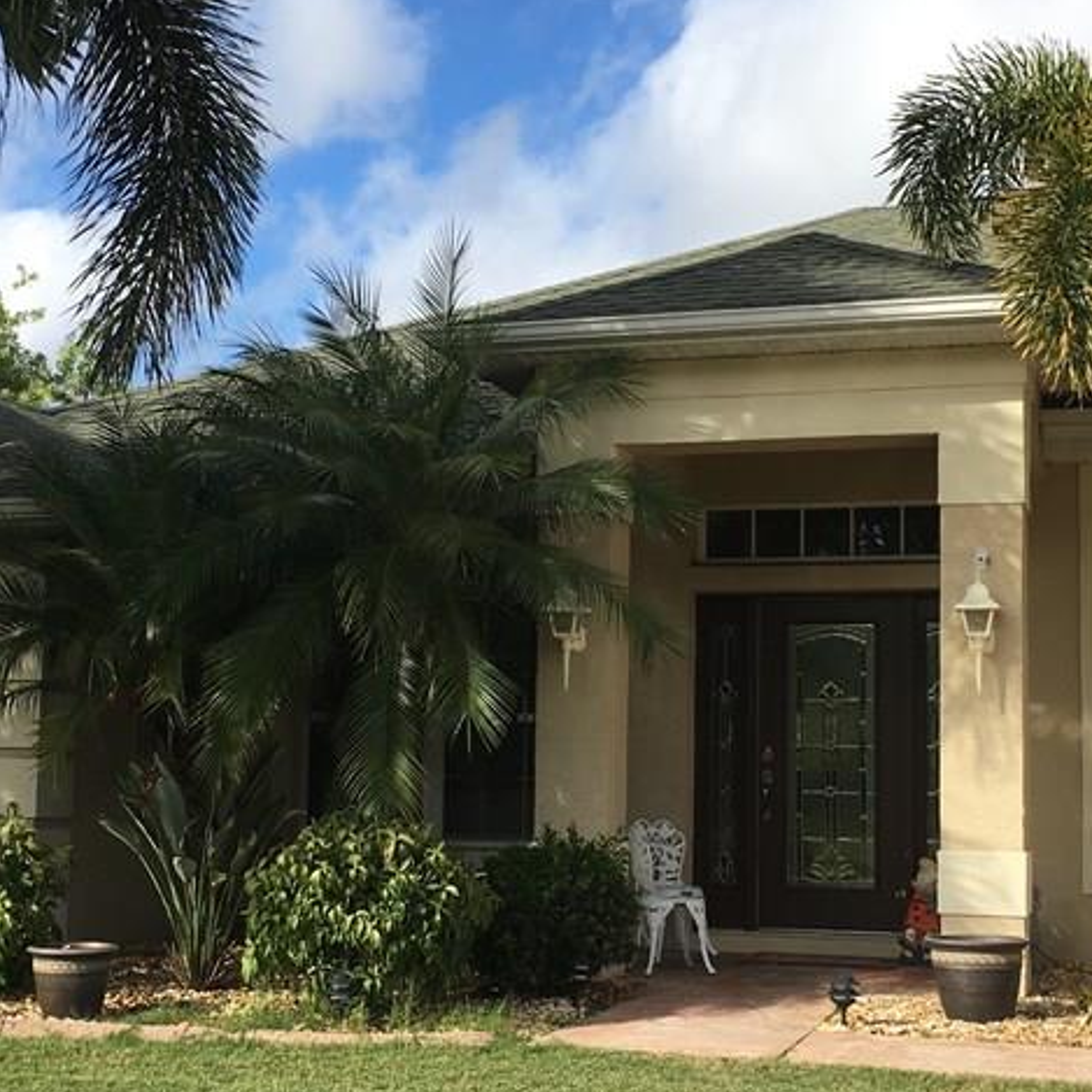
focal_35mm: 56
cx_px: 554
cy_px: 584
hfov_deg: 30.6
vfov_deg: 30.5
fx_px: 1999
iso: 25
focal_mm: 4.15
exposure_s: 1/1099
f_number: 2.2
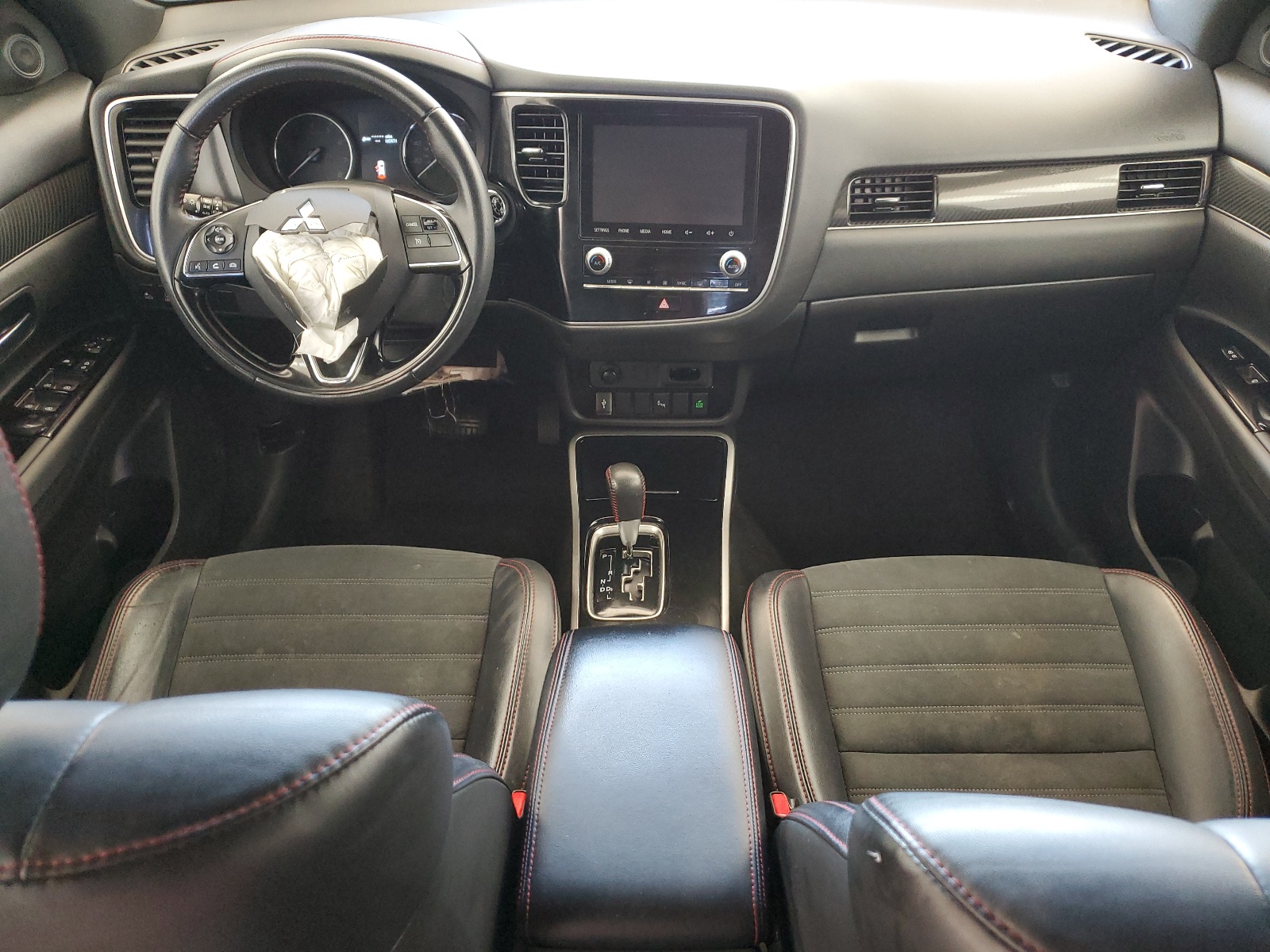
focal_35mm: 26
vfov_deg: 53.1
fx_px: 954
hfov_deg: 67.3
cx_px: 635
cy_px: 476
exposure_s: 1/60.2
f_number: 1.5
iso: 172
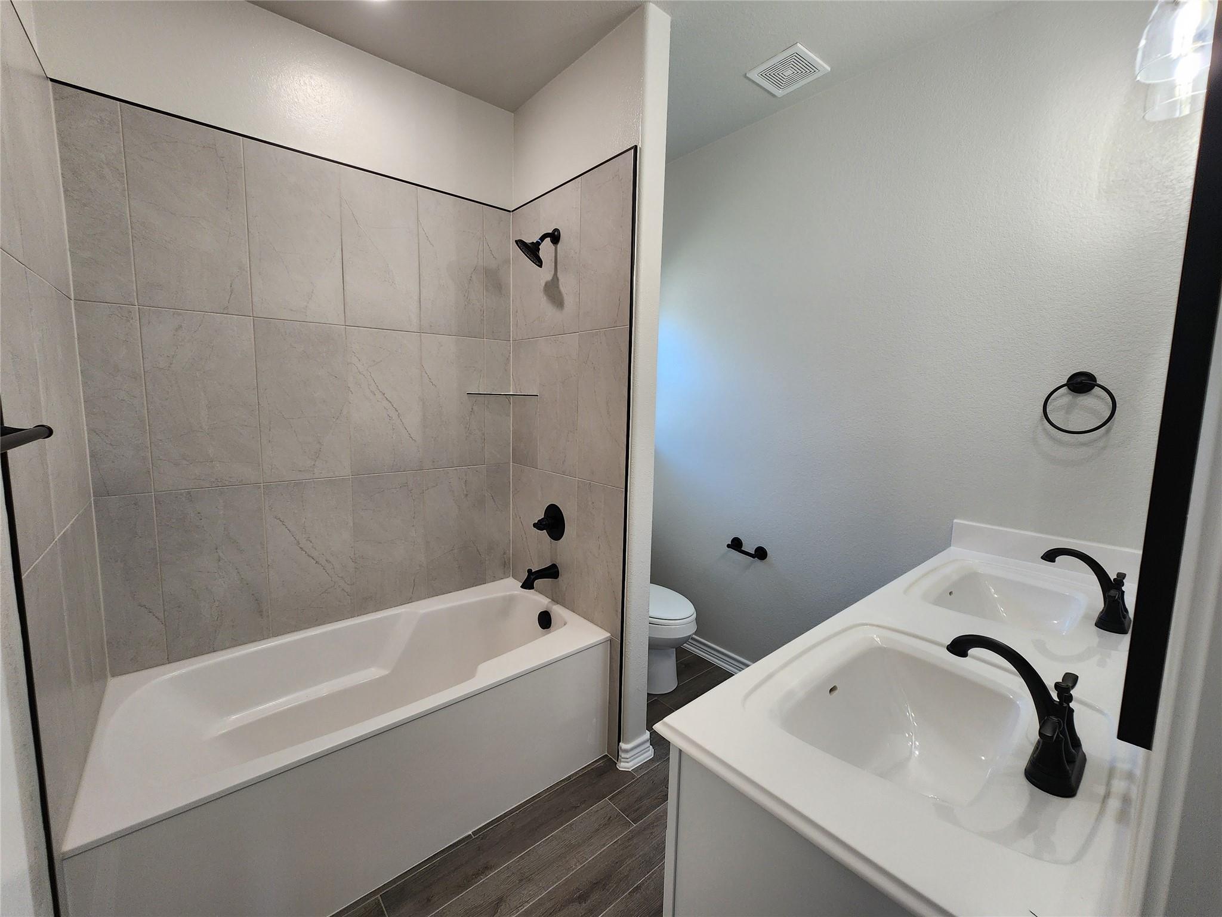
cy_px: 458
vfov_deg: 89.9
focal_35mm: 13
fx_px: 459
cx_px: 611
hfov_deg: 106.2
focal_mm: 2.2
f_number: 2.2
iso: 80
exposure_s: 1/60
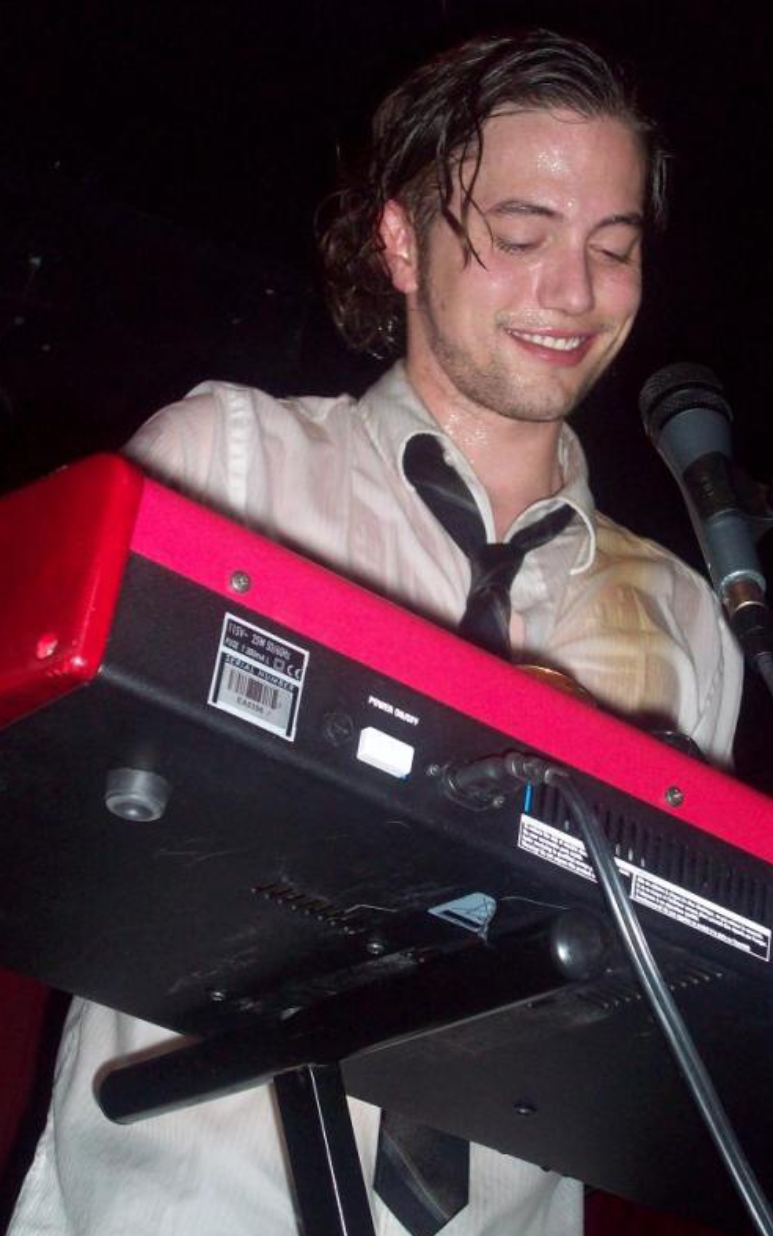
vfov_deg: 29.8
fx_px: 2325
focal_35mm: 69
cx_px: 405
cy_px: 625
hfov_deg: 18.9
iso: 160
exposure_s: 1/63.7
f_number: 3.8
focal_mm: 10.7
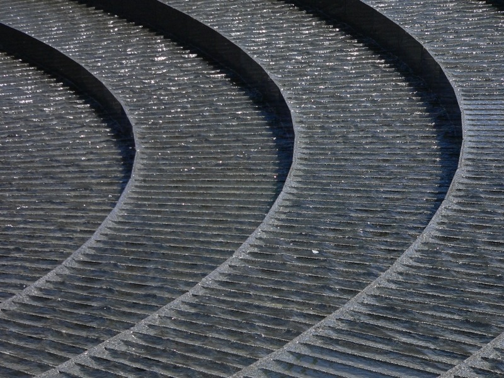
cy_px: 189
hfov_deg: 14.9
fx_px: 1922
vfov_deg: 11.2
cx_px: 252
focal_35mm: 132
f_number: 2.8
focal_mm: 21.9
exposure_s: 1/1000
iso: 80
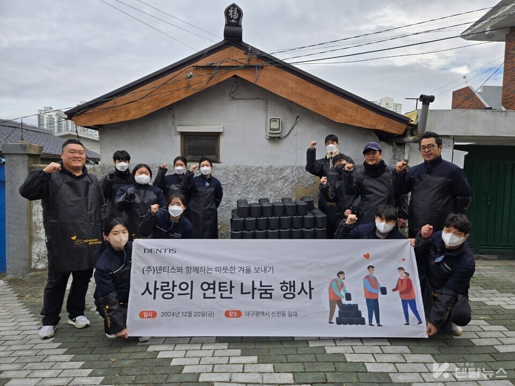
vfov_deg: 58.9
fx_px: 342
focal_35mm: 23
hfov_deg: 73.9
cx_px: 258
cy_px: 193
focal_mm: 5.4
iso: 80
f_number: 1.8
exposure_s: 1/2500
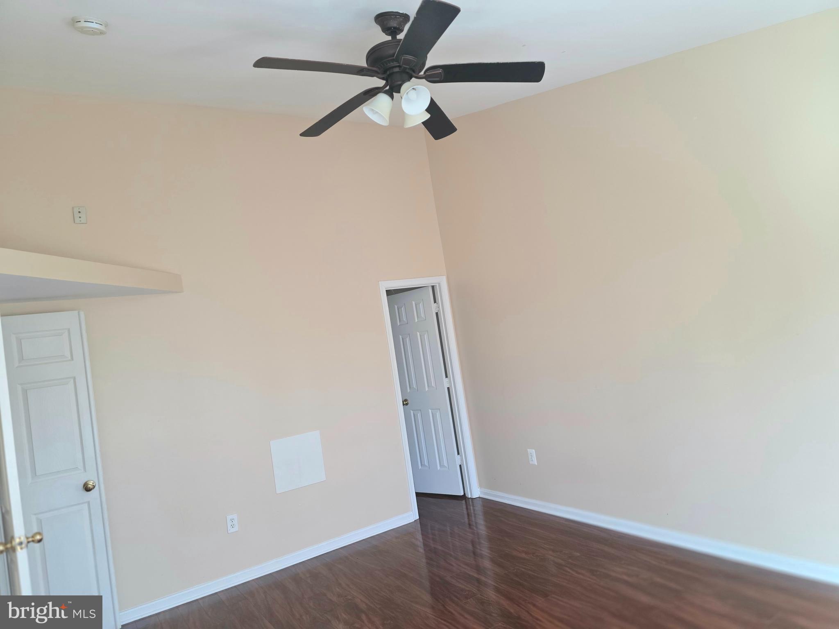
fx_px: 557
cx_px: 420
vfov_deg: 58.9
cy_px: 314
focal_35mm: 23
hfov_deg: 73.9
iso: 250
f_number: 1.7
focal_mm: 6.3
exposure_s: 1/120
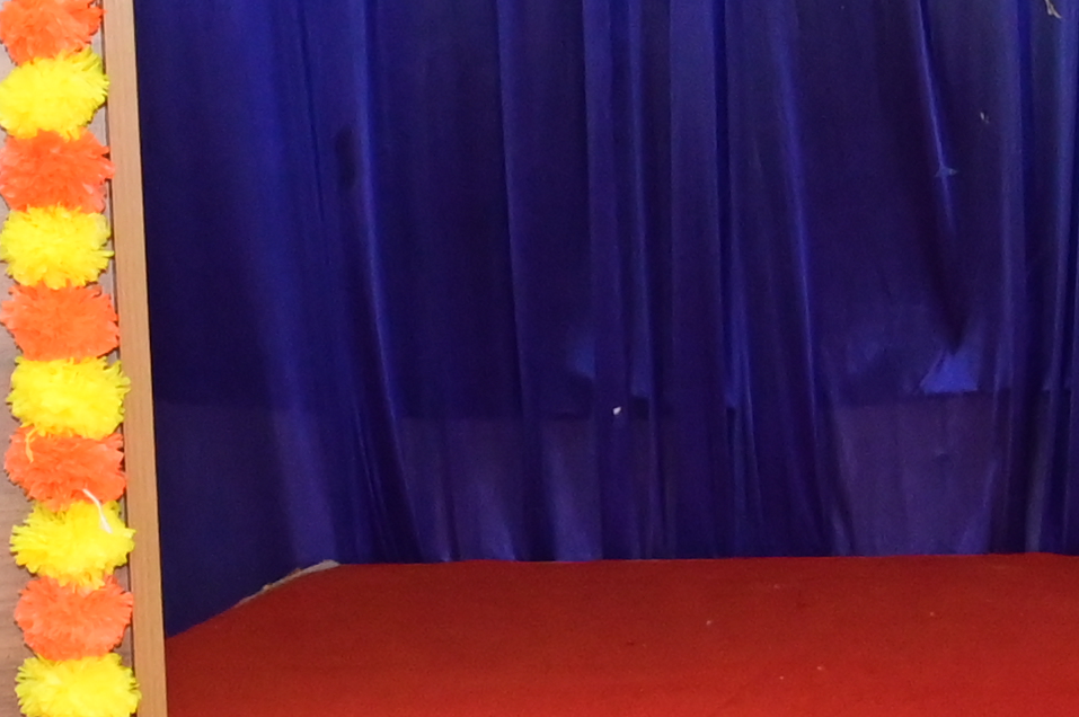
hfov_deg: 10.1
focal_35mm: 196
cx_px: 1700
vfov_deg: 7.0
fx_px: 5868
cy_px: 326
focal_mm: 31
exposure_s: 1/125
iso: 3200
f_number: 5.6
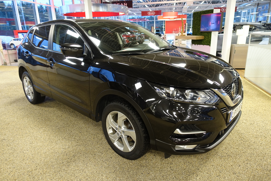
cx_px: 136
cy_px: 90
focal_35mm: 24
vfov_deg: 53.1
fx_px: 181
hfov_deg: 73.7
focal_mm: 8.8
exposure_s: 1/30
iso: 320
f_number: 1.8
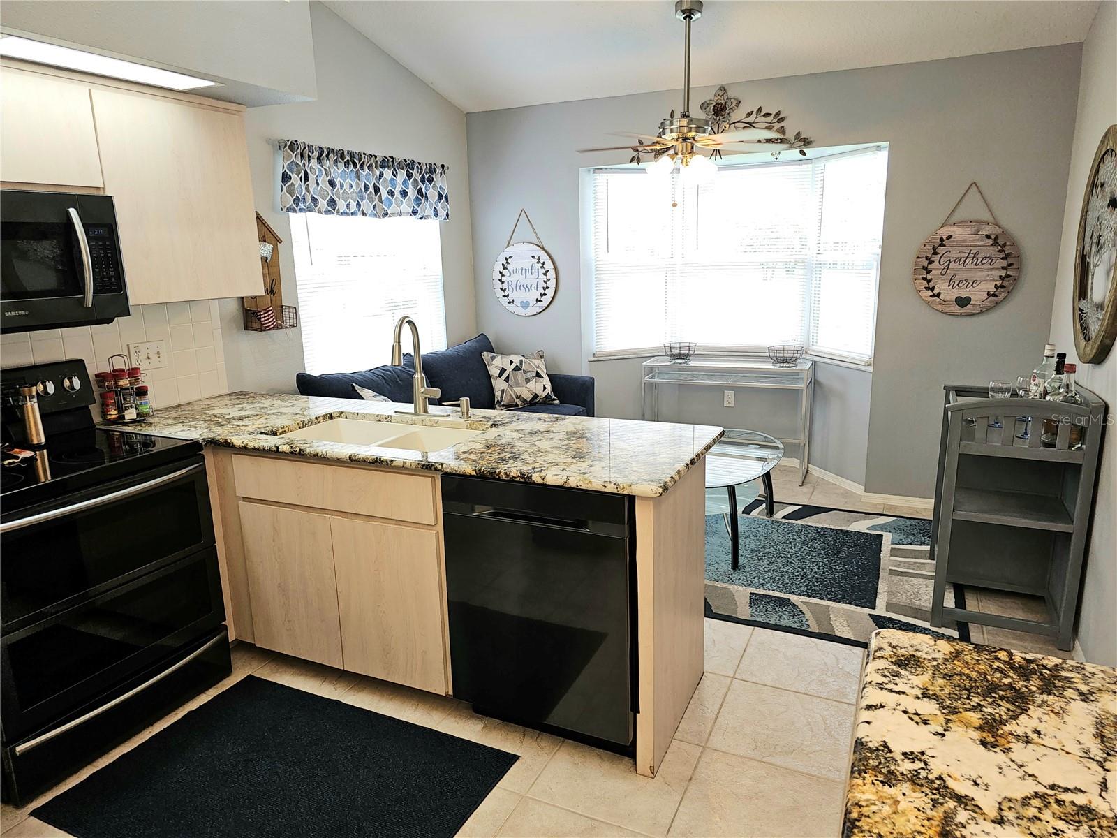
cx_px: 558
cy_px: 419
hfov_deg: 73.9
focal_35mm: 23
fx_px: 742
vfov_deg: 58.9
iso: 80
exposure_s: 1/60.2
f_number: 1.7
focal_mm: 6.3
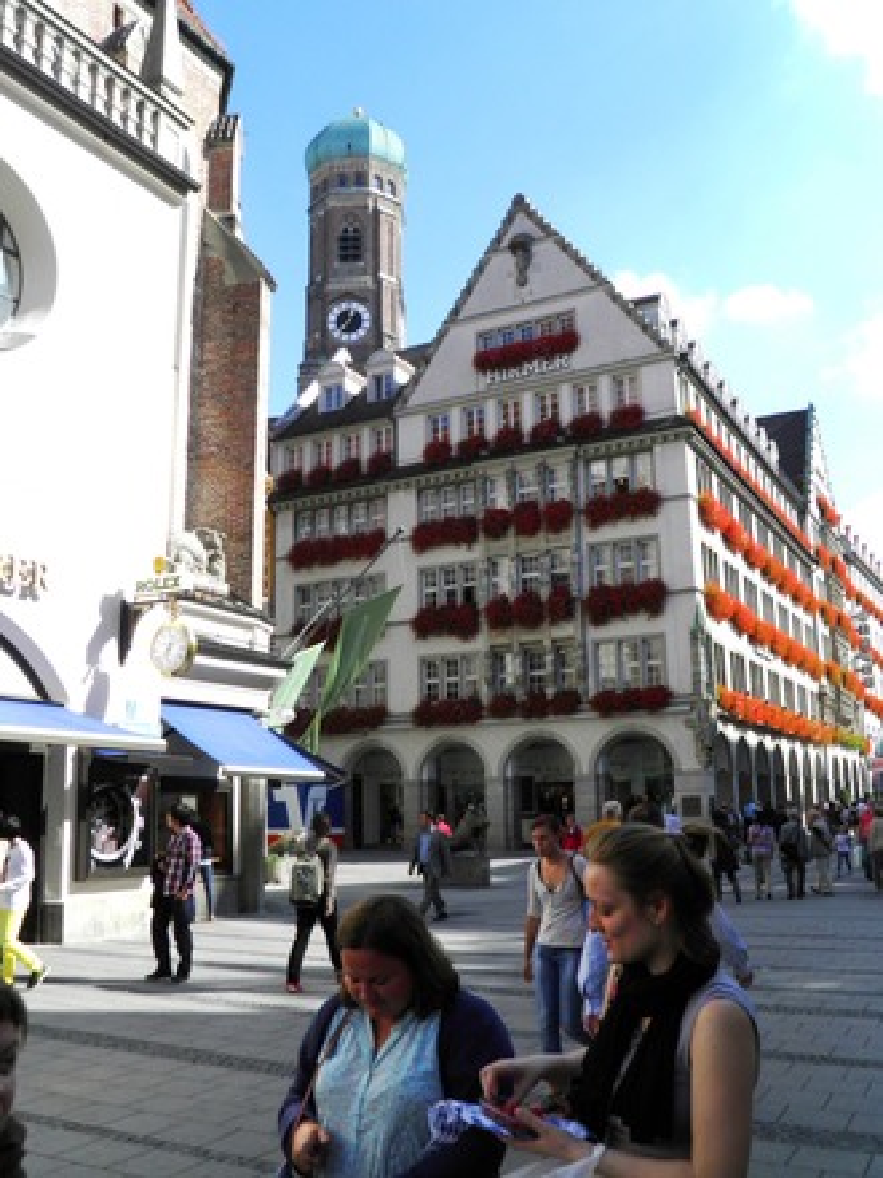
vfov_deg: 60.0
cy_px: 589
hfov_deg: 46.8
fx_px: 1020
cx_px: 442
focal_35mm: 30
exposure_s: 1/400
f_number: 5.9
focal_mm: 5.5
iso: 100
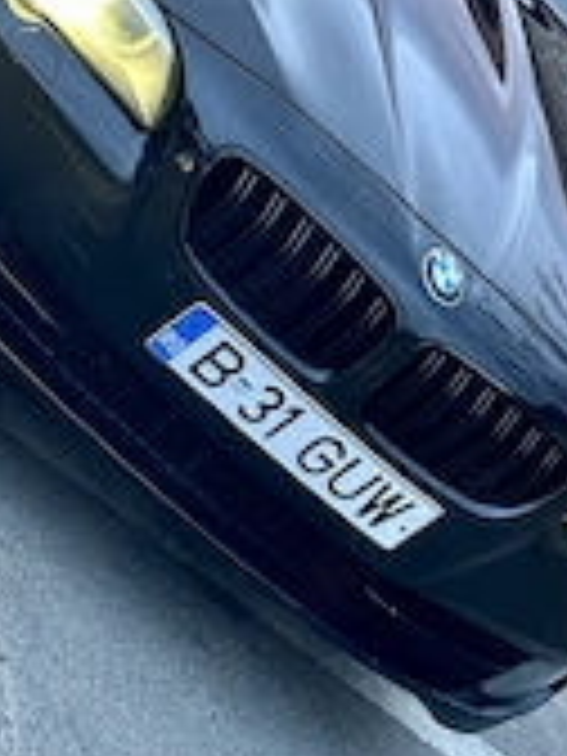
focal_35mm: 114
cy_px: -45
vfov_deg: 16.8
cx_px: 194
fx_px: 2490
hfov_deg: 13.0
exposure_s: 1/60
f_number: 1.78
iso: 250
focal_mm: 6.86
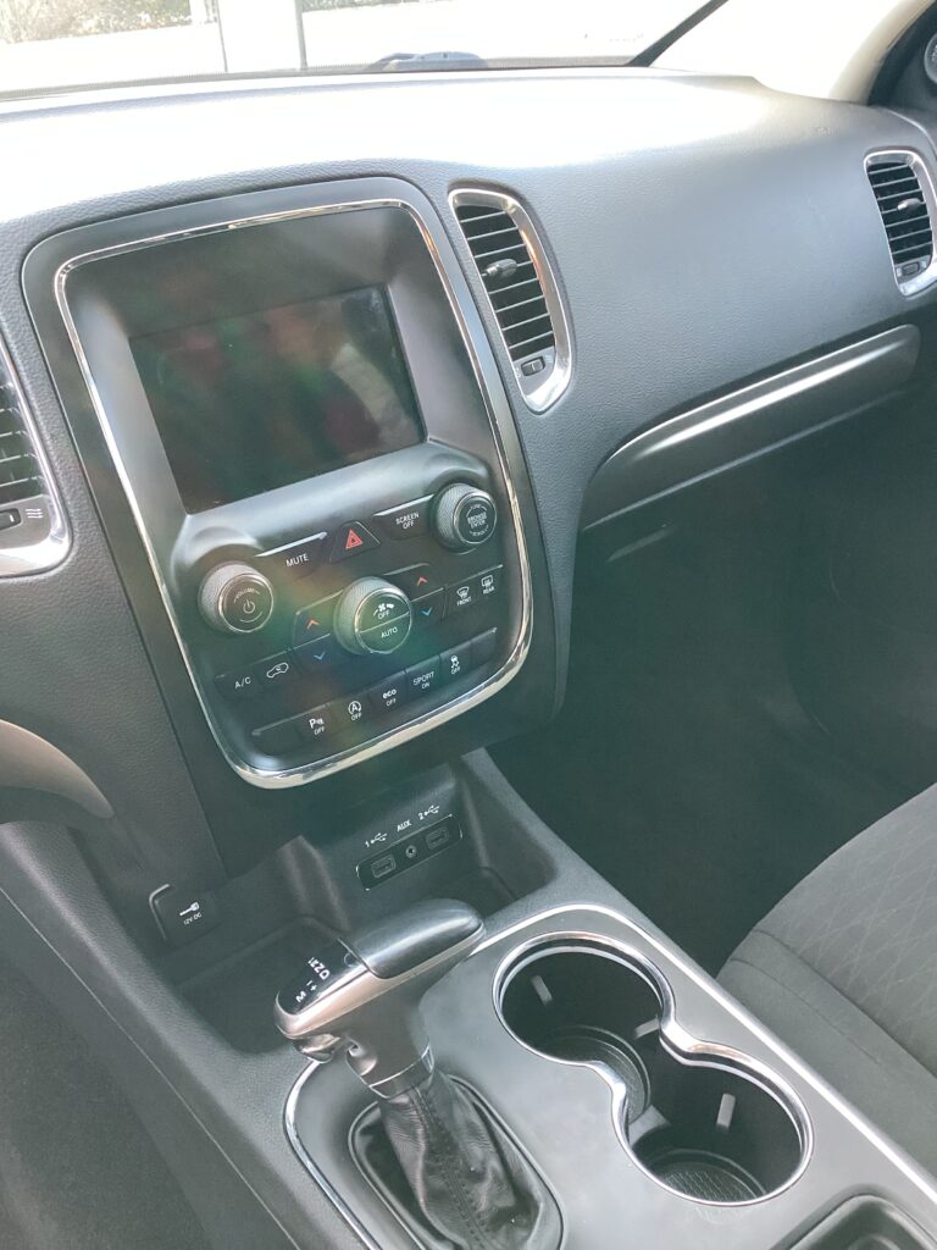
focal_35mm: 31
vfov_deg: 58.4
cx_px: 468
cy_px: 625
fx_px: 1119
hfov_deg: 45.4
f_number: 2.4
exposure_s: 1/60
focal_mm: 3.3
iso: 80
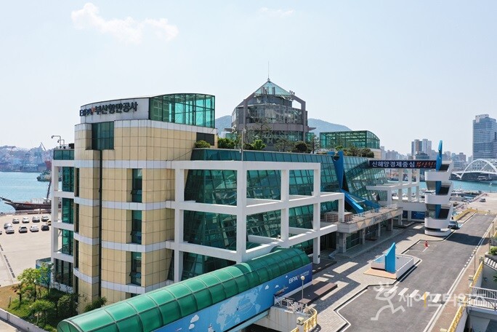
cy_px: 166
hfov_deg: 65.5
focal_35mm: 28
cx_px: 248
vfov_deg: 46.4
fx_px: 387
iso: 100
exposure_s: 1/800
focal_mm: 10.26
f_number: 6.3
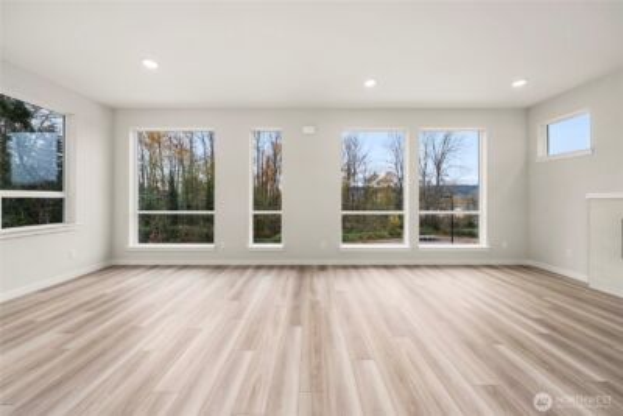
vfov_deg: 90.1
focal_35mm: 12
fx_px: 208
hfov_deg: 112.6
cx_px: 312
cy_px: 208
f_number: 7.1
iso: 80
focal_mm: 12
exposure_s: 1/160
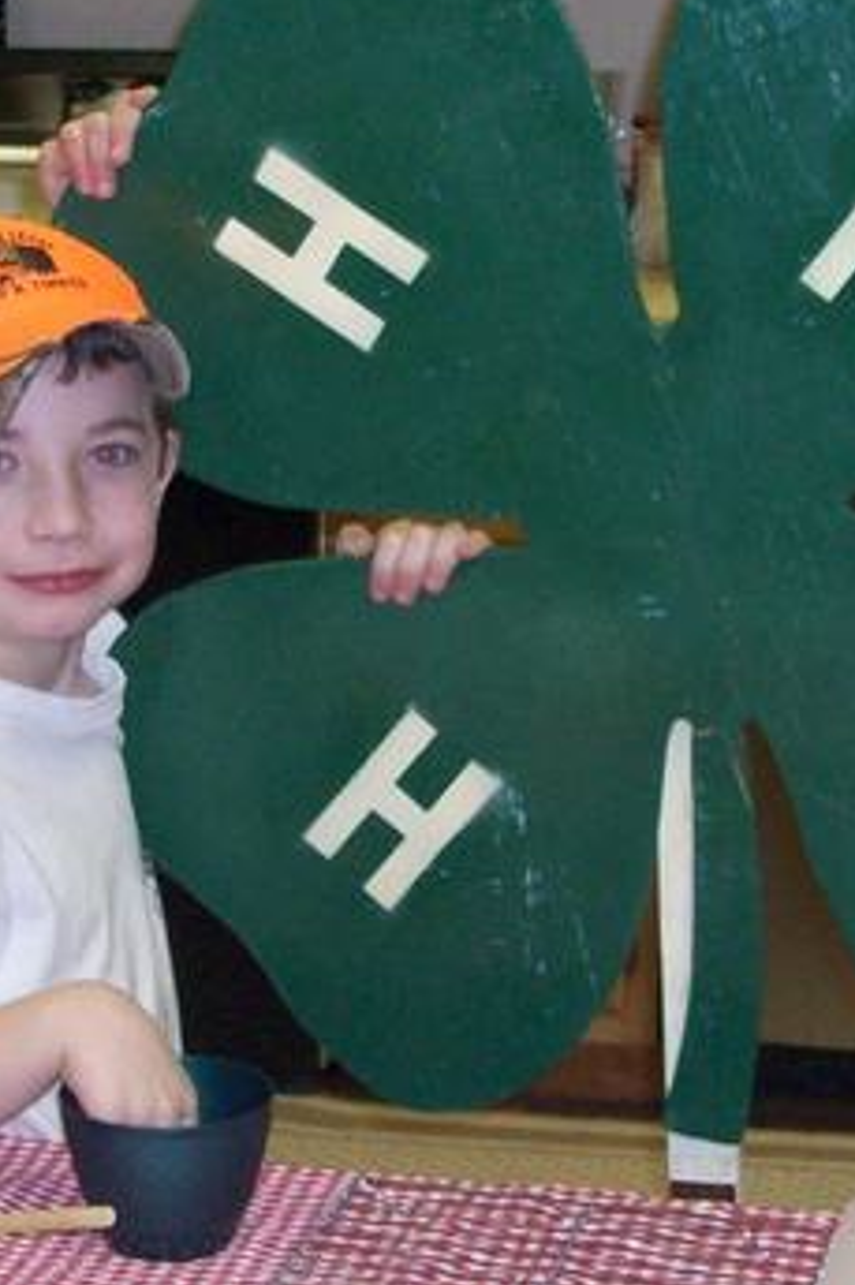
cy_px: 613
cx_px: 540
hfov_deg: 14.2
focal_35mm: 96
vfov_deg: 21.2
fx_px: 3423
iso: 160
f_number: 2.8
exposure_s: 1/60
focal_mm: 5.7
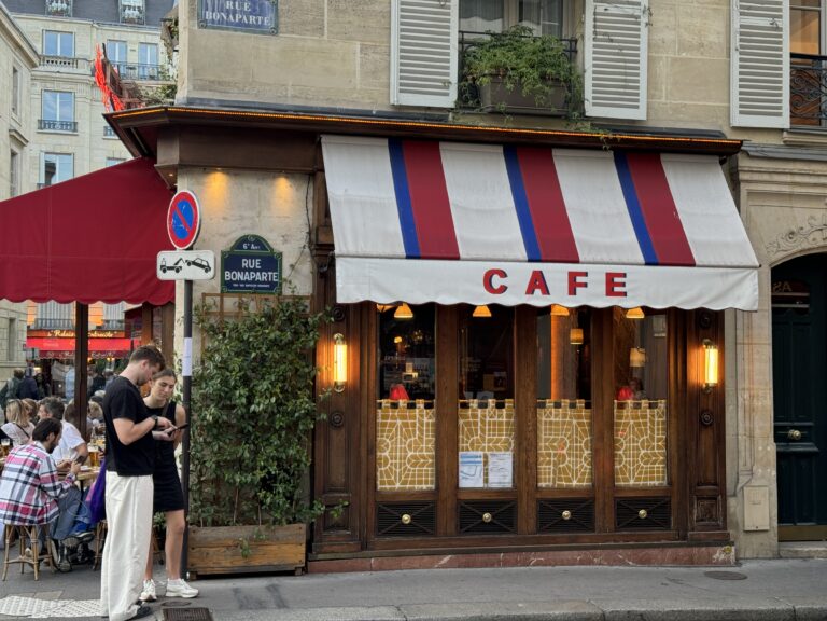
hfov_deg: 39.7
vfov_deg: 30.3
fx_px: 1147
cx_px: 414
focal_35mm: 48
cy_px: 310
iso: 100
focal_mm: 6.76
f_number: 1.78
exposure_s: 1/100
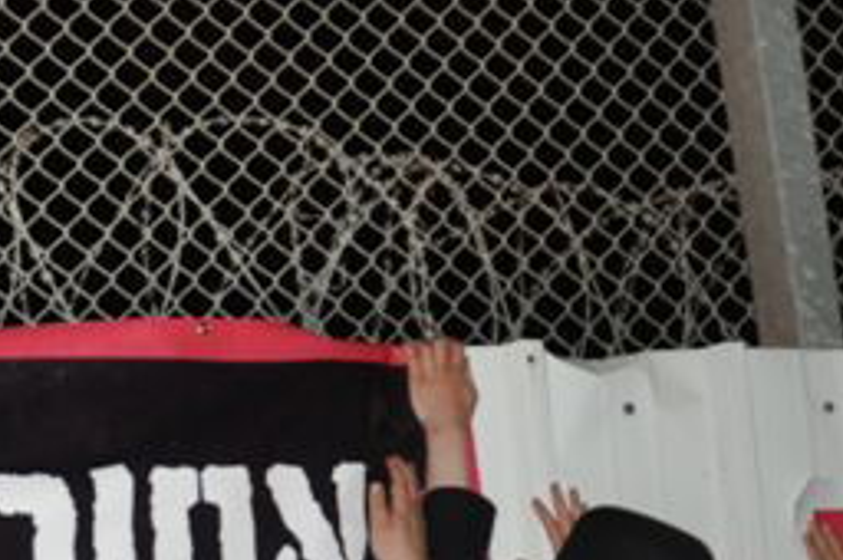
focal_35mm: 108
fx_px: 2526
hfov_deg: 18.5
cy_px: 797
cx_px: 16
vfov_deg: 12.1
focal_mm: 18
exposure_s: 1/60
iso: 800
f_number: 4
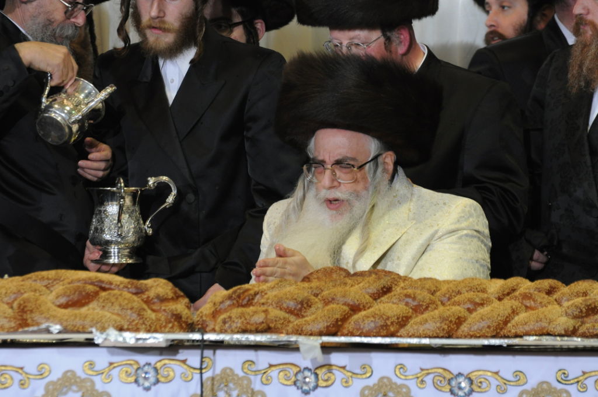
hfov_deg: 6.5
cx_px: 299
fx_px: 5226
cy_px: 198
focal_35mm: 315
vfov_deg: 4.4
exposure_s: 1/100
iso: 800
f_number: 5.6
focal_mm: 210
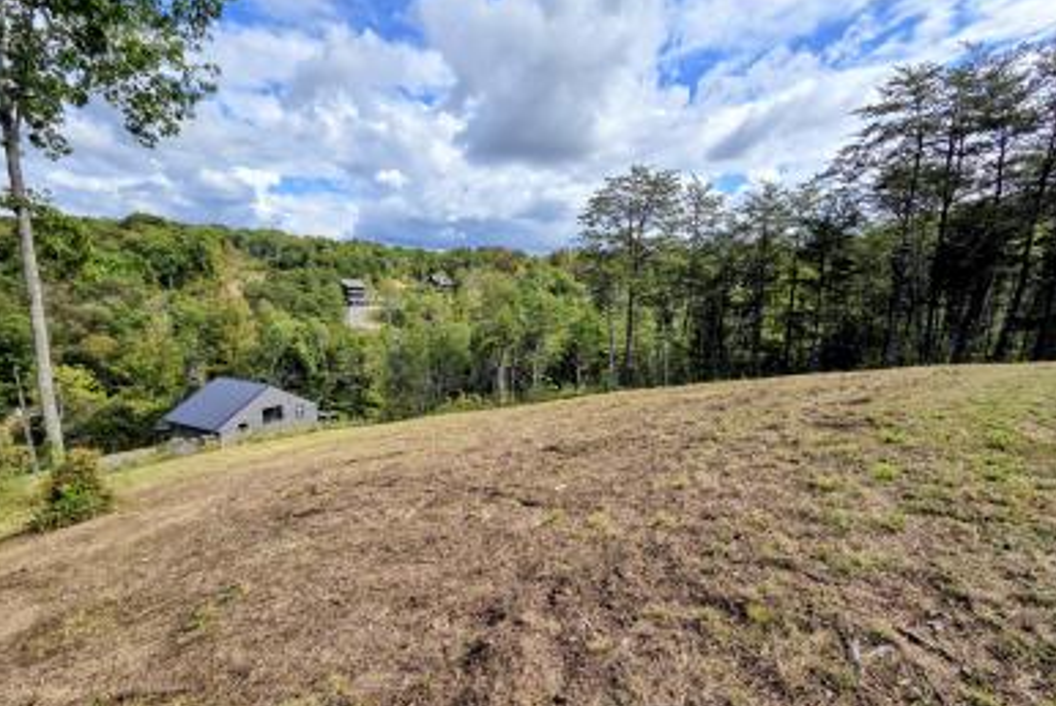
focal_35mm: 14
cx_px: 533
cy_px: 383
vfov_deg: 81.1
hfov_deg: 104.2
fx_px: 411
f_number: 2.2
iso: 50
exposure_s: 1/1686
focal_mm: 2.2
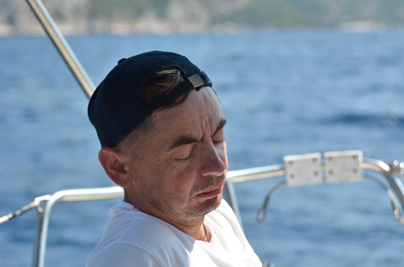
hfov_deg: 19.5
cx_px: 202
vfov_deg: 13.0
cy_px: 134
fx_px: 1176
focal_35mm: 105
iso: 640
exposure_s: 1/3200
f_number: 4.5
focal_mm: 70
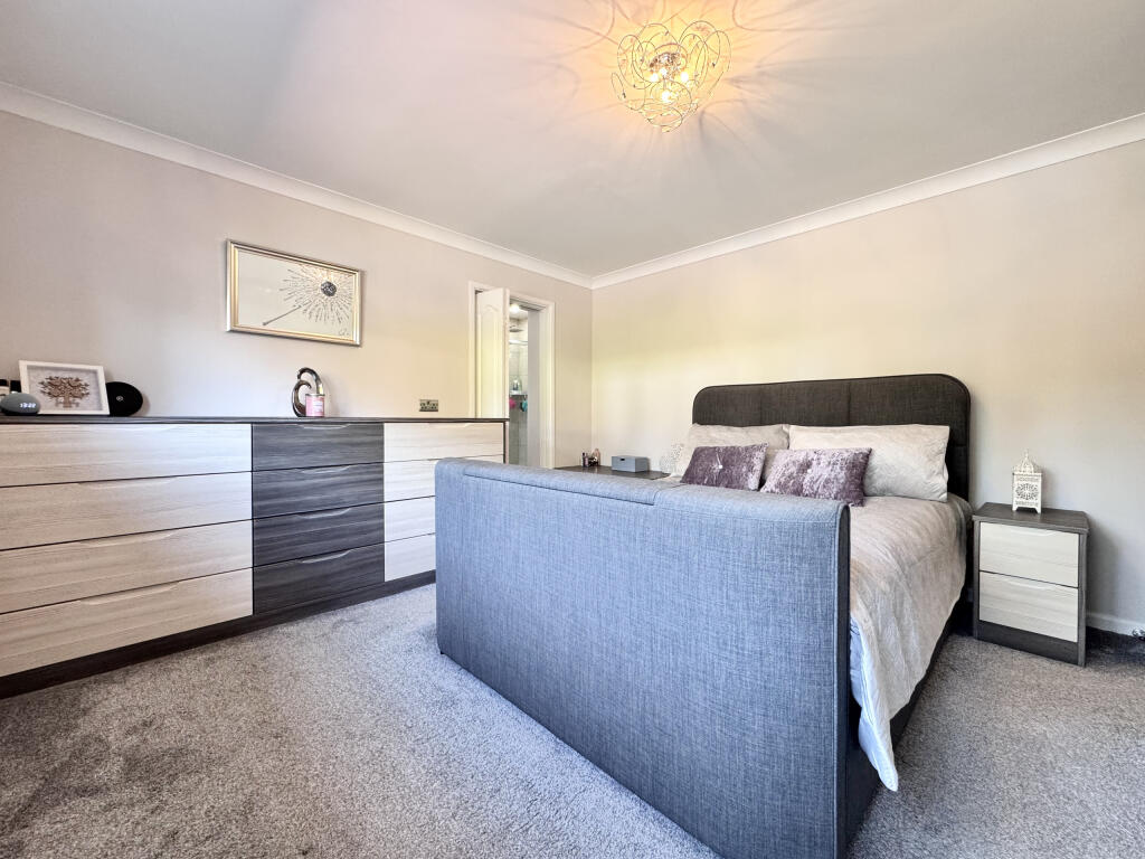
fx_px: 463
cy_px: 430
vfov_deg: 85.7
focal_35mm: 14
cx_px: 572
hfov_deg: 102.1
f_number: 2.2
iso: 250
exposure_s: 1/100
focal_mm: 2.22
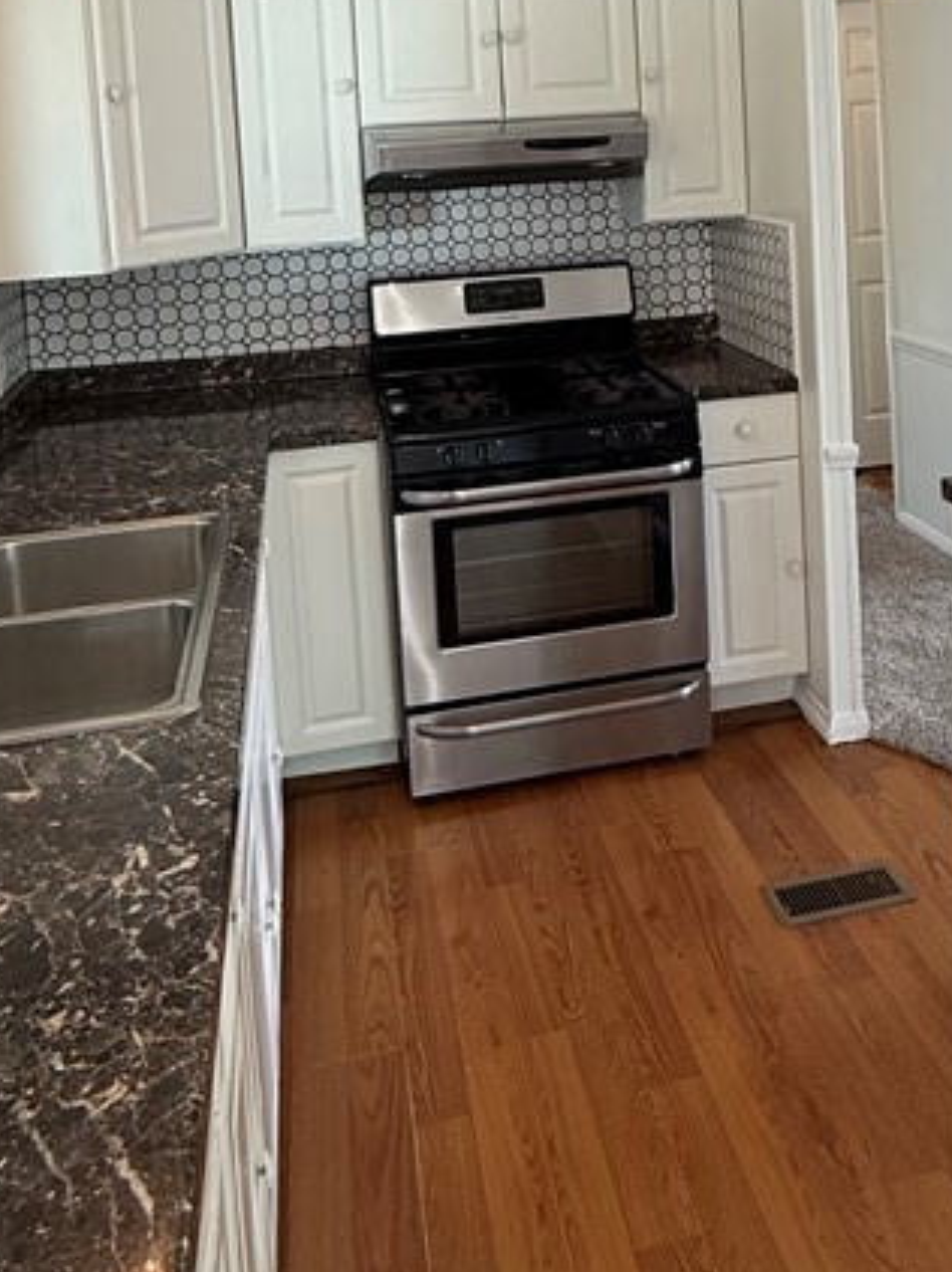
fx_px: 1248
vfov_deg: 49.7
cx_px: 581
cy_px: 199
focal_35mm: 34
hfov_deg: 41.5
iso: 160
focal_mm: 2.22
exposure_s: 1/120
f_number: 2.2
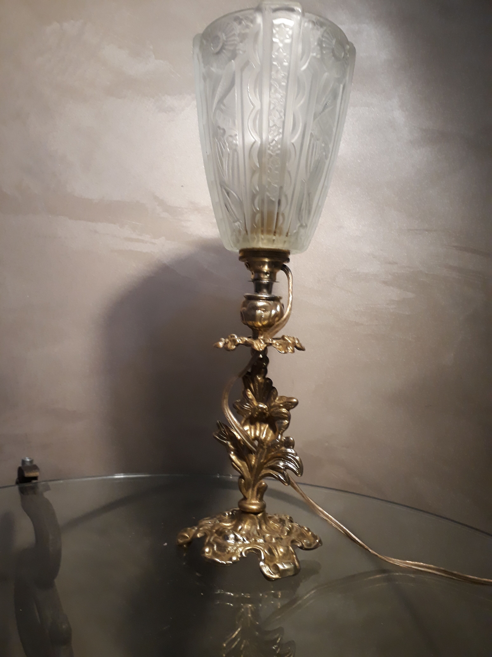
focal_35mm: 27
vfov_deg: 65.3
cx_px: 246
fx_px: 512
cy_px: 328
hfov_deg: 51.4
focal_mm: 3.6
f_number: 1.9
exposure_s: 1/33
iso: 200
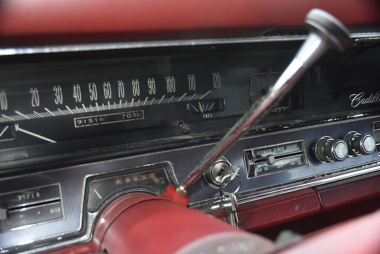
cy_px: 127
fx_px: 380
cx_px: 190
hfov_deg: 53.1
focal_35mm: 36
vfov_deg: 36.9
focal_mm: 24
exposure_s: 1/60
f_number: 3.8
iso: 2000
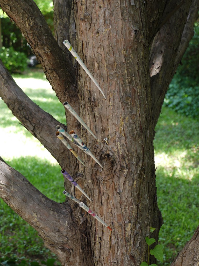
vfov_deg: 25.0
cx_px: 100
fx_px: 598
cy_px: 133
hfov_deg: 18.9
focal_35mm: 78
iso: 200
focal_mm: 39
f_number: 5.6
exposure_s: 1/60
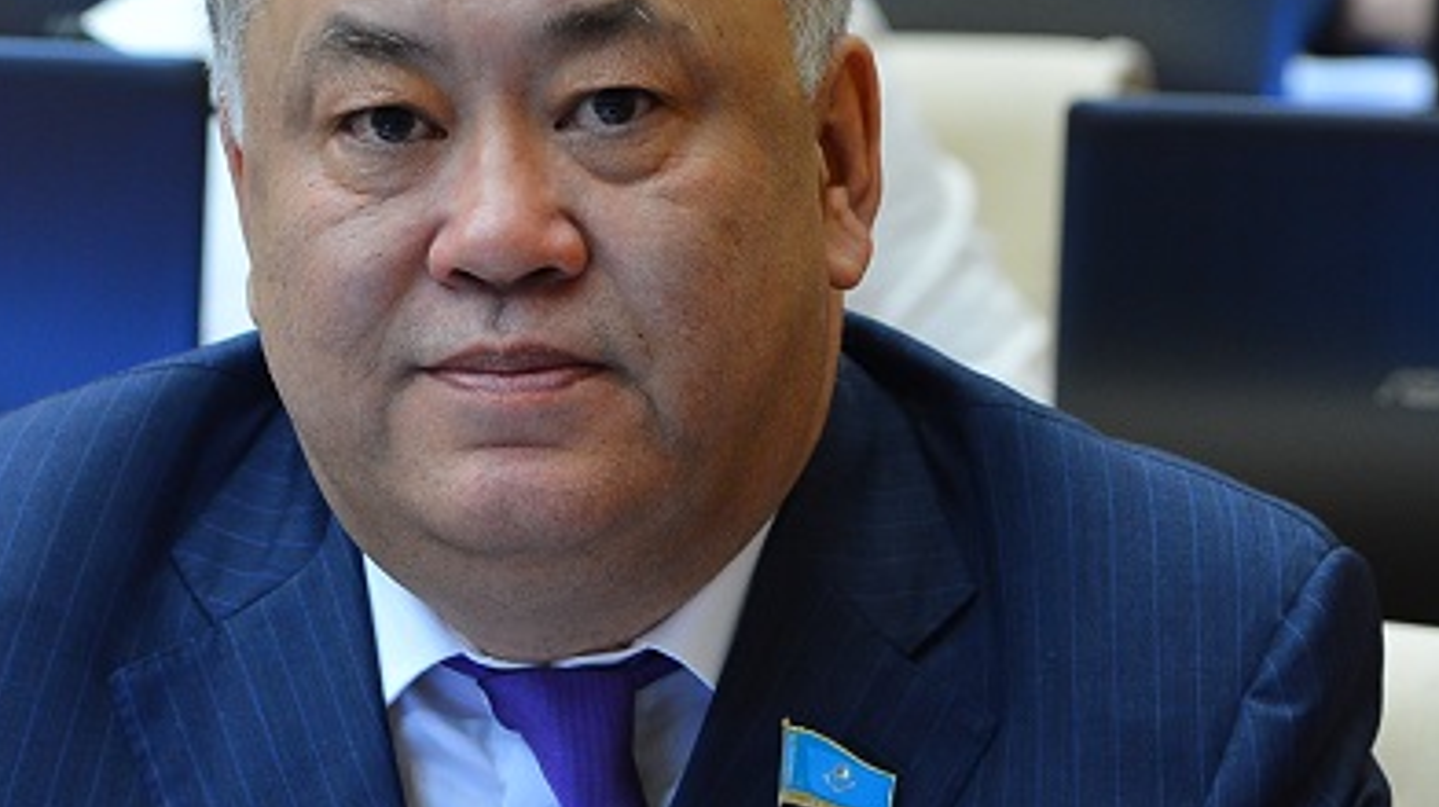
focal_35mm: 187
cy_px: 515
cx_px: 382
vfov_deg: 6.5
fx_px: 7131
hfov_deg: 11.5
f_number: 4
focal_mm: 70
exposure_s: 1/60
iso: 1600
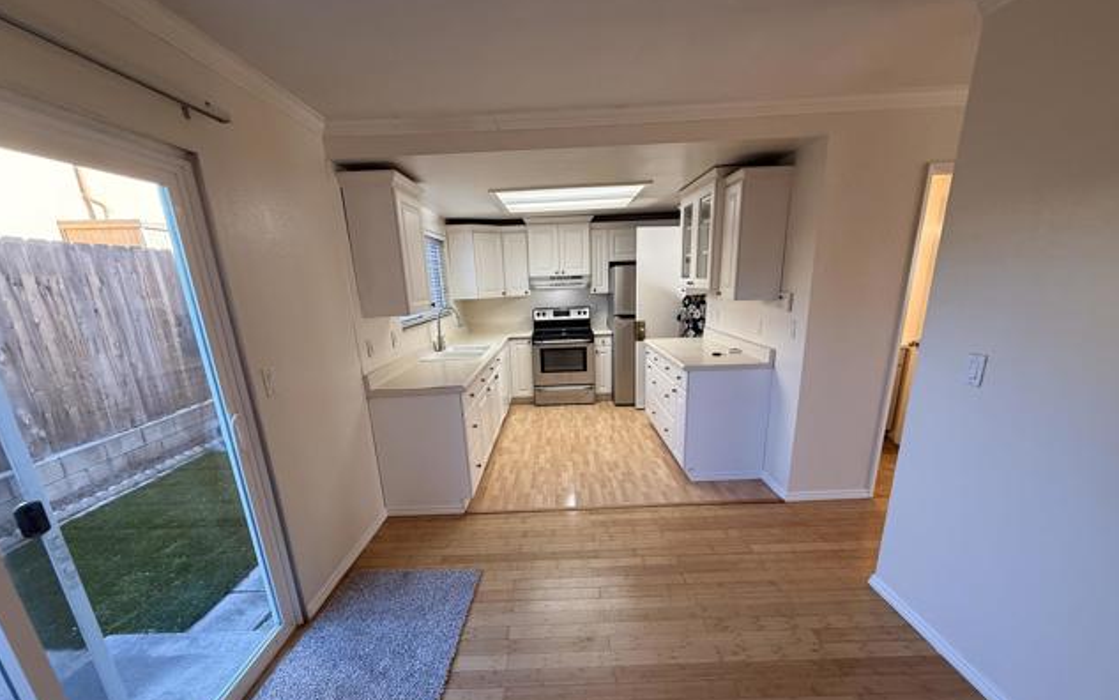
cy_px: 414
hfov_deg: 101.4
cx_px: 559
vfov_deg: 74.2
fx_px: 458
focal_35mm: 15
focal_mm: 2.22
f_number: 2.2
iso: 160
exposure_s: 1/120
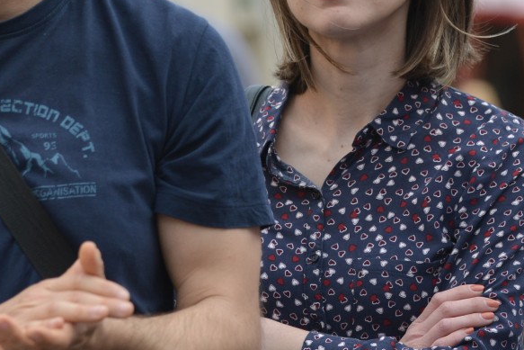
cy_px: 174
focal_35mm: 492
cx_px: 410
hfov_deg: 4.2
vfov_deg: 2.8
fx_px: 7163
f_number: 5
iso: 400
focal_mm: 140
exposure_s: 1/1600
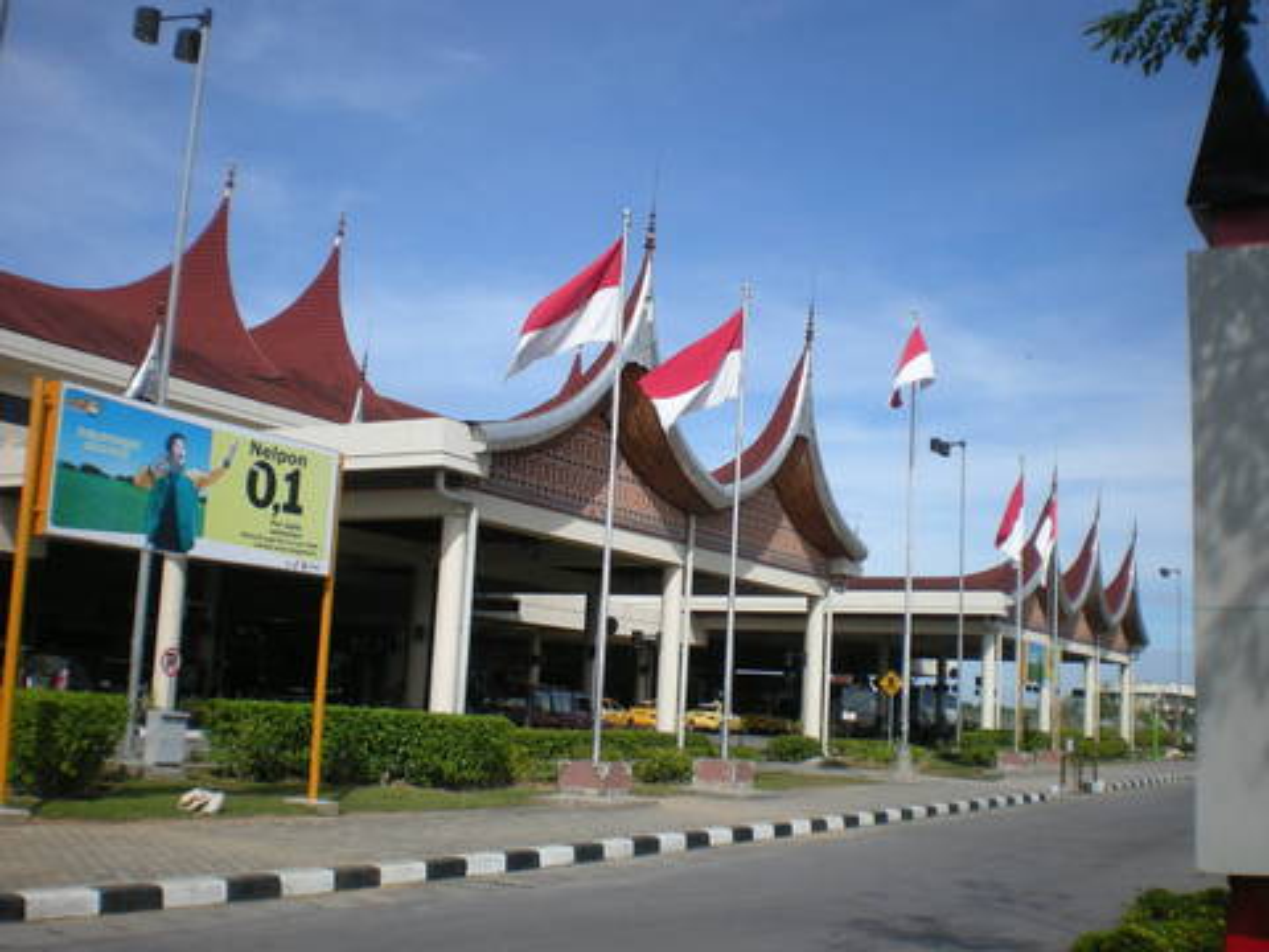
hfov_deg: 49.0
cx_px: 634
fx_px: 1393
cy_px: 476
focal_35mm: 38
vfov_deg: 37.7
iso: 64
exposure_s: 1/548
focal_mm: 6.3
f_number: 4.6
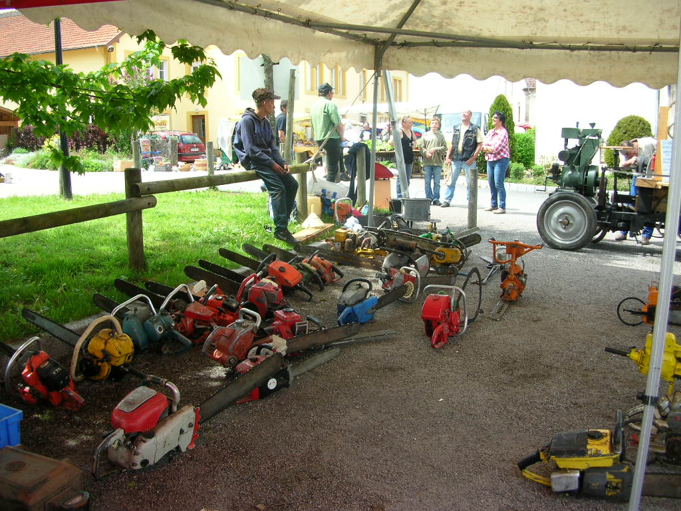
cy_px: 256
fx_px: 689
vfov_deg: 40.7
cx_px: 340
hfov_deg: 52.6
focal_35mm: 35
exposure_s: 1/236
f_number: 2.8
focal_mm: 5.8
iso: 50
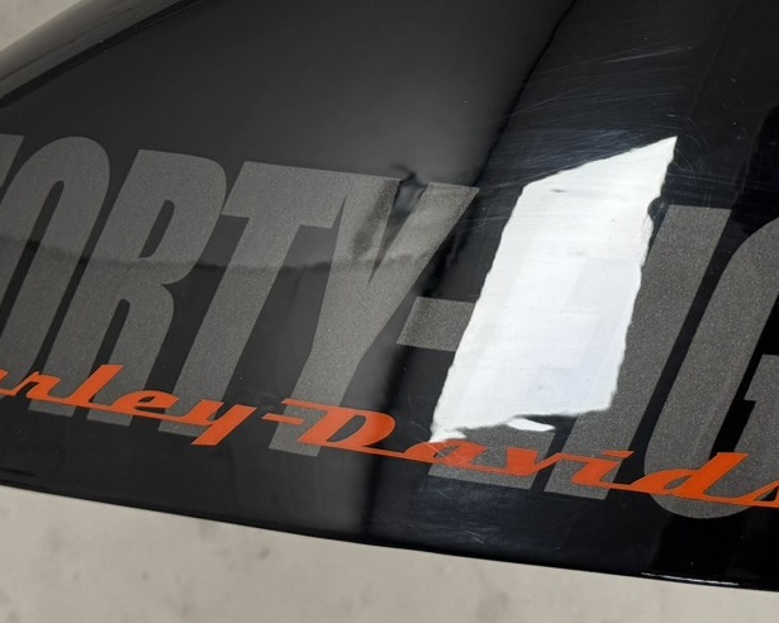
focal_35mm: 78
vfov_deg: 19.2
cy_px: 34
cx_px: 489
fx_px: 1798
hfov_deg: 24.4
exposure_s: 1/100
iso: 200
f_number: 1.78
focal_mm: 6.76
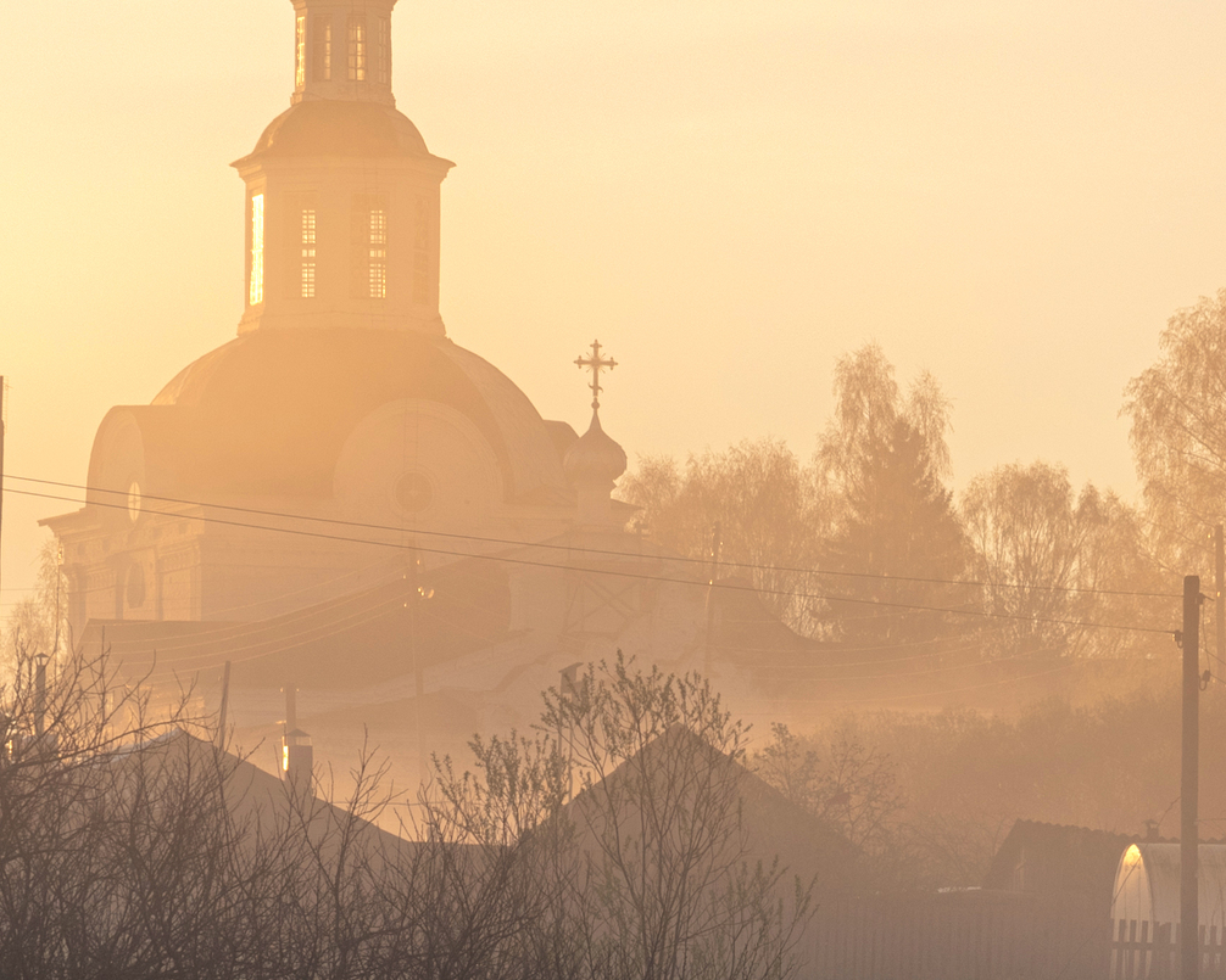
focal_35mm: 392
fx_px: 14225
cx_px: 888
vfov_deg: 3.9
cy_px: 848
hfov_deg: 4.9
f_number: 7.1
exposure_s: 1/250
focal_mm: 120
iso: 100
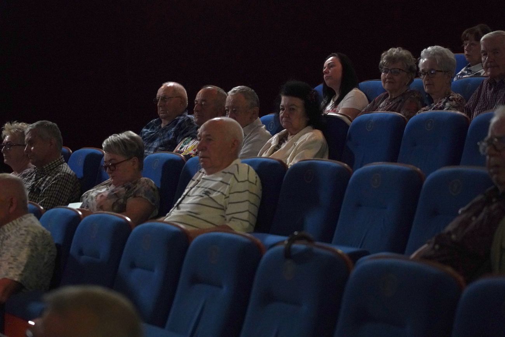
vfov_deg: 13.0
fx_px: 1473
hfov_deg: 19.5
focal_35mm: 105
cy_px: 168
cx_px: 252
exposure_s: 1/400
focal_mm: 105
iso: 12800
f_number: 4.5
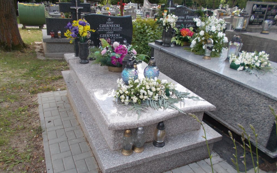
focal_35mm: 28
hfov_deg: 66.5
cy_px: 94
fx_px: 211
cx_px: 139
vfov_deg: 44.5
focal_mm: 4.6
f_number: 3.2
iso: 80
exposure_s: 1/160
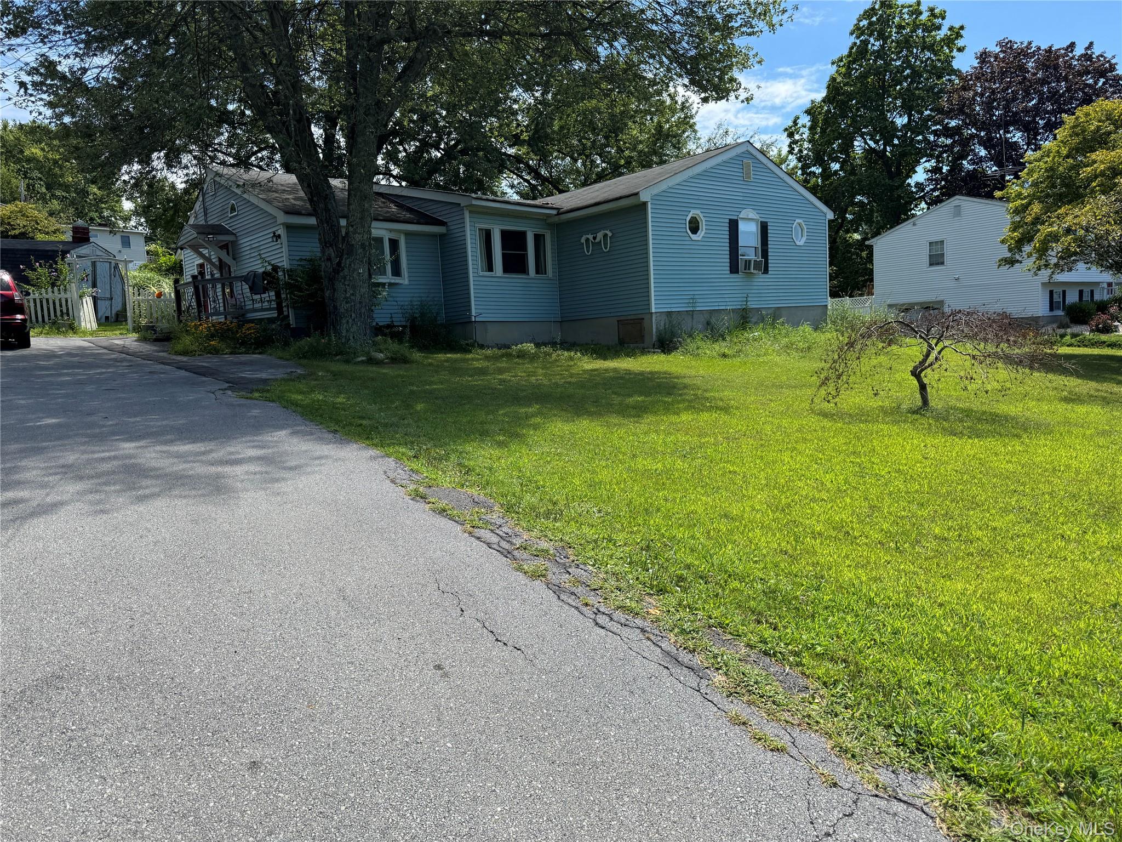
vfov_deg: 56.8
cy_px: 421
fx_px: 778
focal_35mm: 24
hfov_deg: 71.6
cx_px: 561
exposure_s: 1/2415
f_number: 1.78
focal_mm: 6.76
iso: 80
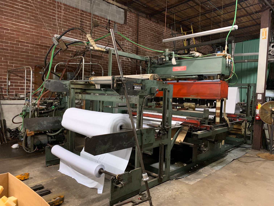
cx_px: 137
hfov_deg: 67.3
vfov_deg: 53.1
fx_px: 206
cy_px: 103
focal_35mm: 26
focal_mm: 4.25
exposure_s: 1/30
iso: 640
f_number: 1.8
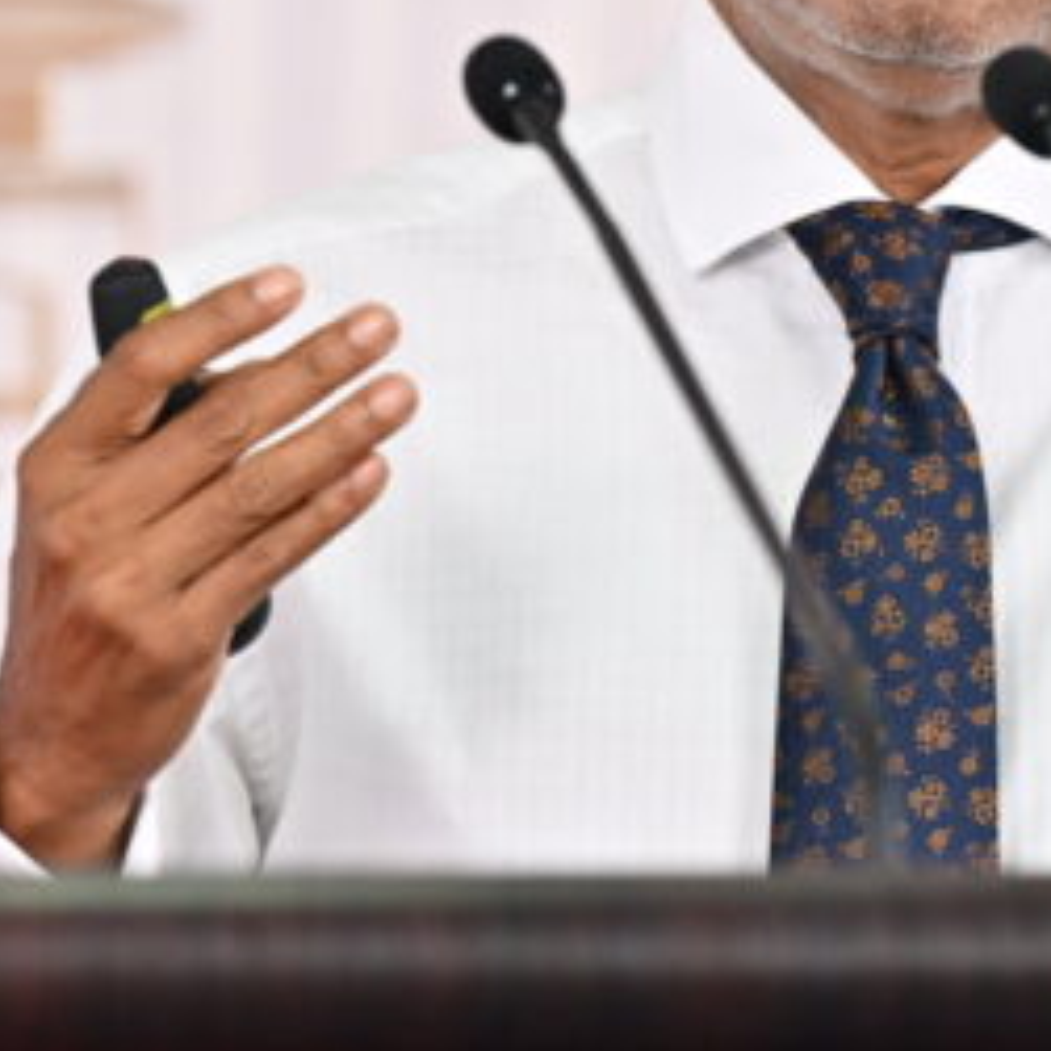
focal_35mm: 521
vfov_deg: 3.4
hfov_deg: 3.4
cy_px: 155
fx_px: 17897
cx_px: 904
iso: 1600
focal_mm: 200
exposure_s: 1/200
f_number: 4
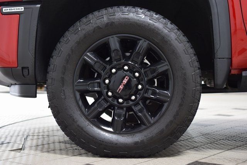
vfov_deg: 20.6
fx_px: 453
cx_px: 124
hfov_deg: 30.5
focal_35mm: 66
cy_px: 82
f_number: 2.8
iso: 1600
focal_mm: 44
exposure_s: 1/60
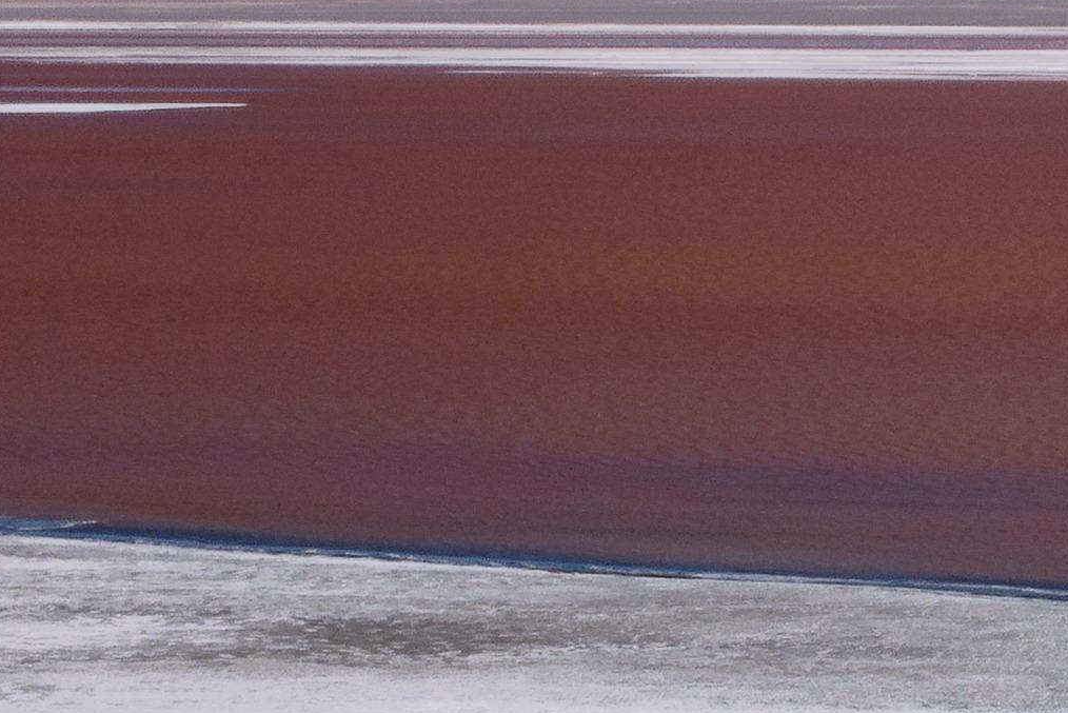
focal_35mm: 276
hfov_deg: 7.4
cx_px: 1383
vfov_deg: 5.0
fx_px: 8191
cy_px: 118
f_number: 10
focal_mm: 18.7
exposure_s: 1/400
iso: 125
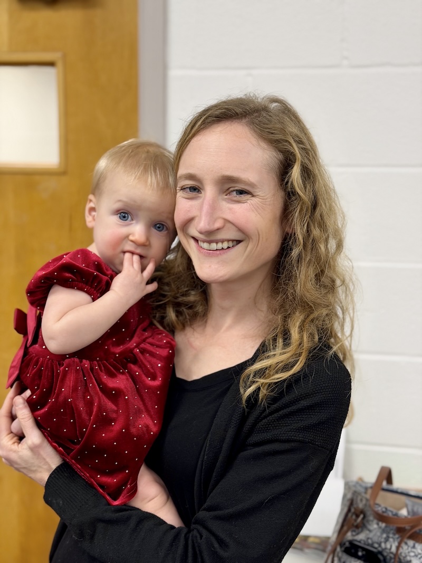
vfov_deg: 39.7
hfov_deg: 30.3
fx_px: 780
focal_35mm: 48
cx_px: 211
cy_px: 282
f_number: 1.78
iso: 100
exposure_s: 1/60
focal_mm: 6.76
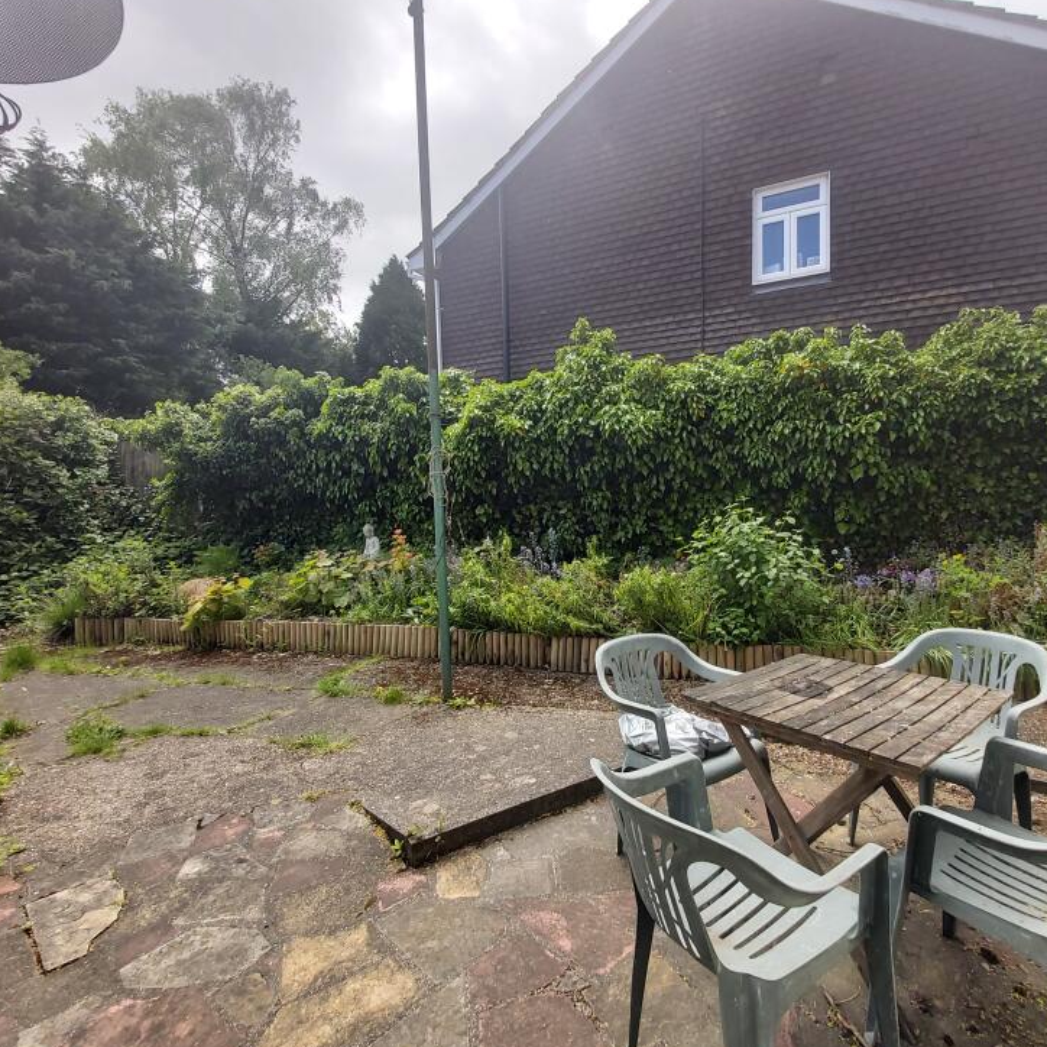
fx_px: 513
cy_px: 535
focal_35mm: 15
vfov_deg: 91.1
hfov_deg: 90.6
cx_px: 596
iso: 40
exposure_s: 1/418
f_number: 2.2
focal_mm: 1.42
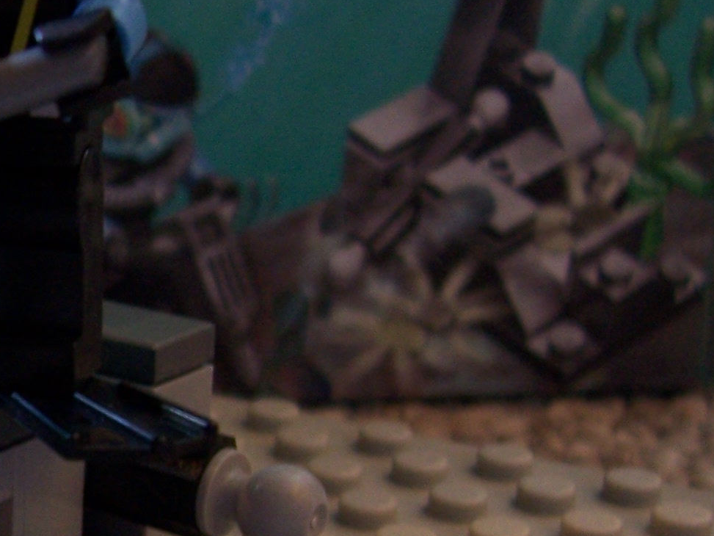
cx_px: -228
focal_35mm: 90
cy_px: 336
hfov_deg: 19.9
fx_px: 1857
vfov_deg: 16.4
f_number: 2.7
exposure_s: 1/8
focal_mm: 5.6
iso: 160
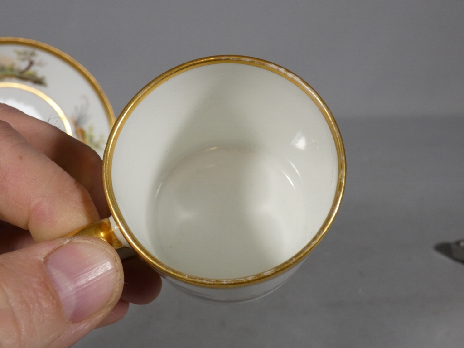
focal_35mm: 43
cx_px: 232
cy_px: 174
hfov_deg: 43.9
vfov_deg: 33.6
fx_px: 576
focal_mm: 7.8
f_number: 3.7
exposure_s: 1/125
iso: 250
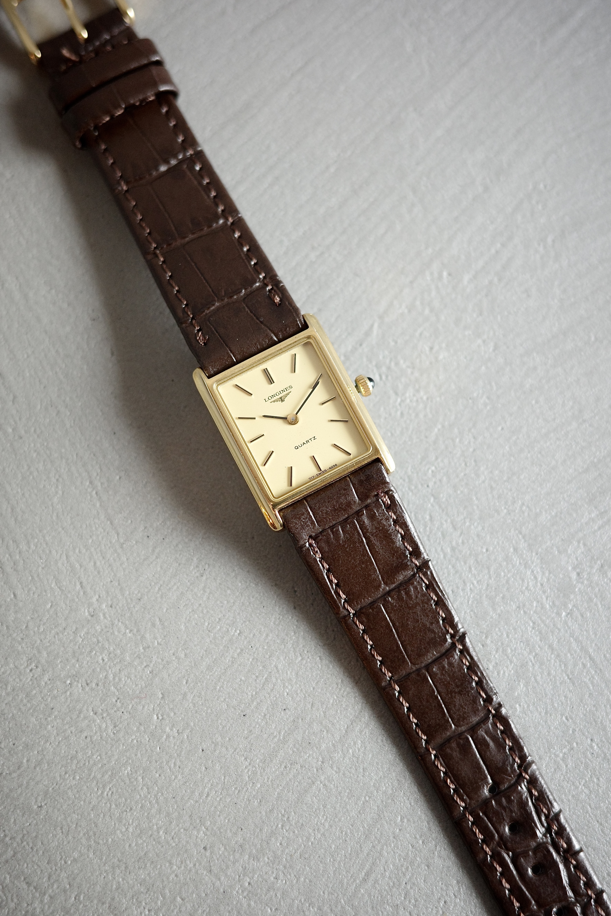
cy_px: 458
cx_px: 306
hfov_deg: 33.4
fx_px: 1018
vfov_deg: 48.5
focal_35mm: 40
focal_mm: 26
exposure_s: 1/60
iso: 800
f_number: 2.8
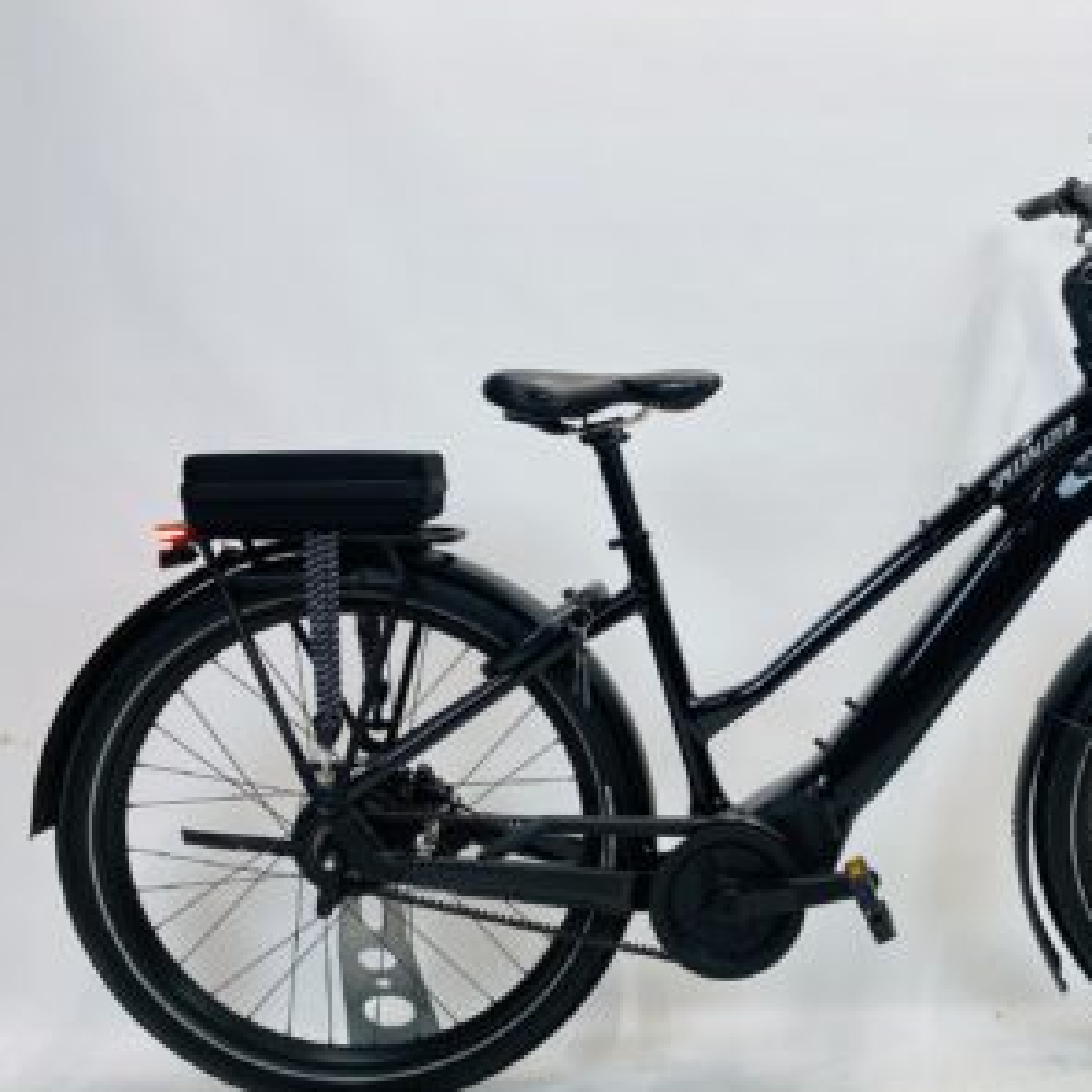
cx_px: 823
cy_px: 583
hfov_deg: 45.5
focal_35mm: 35
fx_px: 1249
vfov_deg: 47.2
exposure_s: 1/100
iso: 50
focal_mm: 4.25
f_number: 1.8
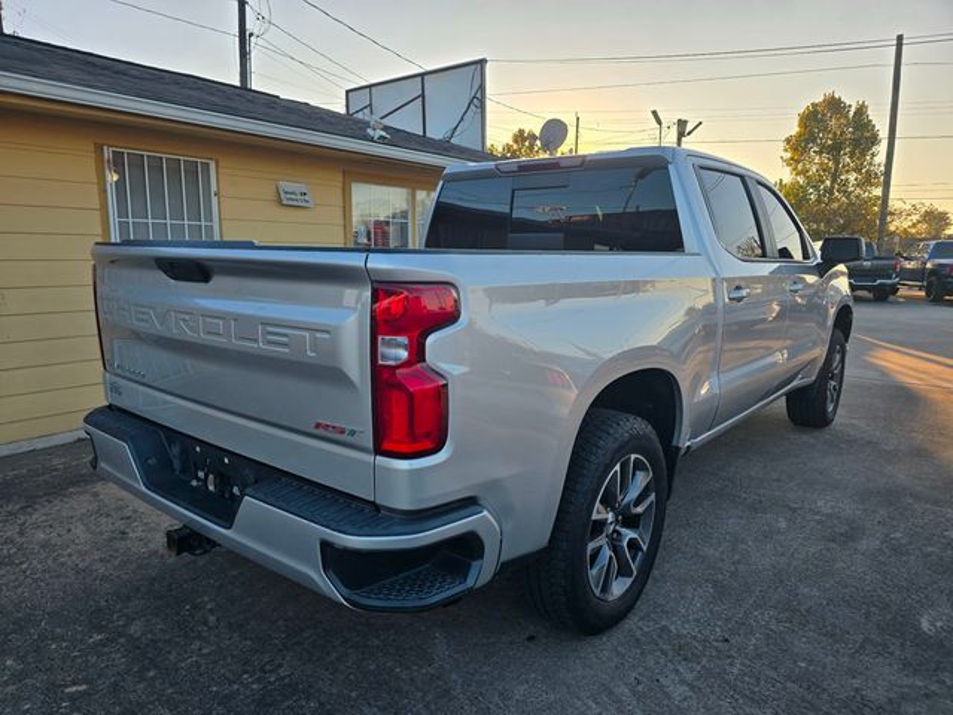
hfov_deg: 73.9
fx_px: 633
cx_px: 476
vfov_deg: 58.9
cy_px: 358
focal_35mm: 23
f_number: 1.7
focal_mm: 6.3
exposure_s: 1/392
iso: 12
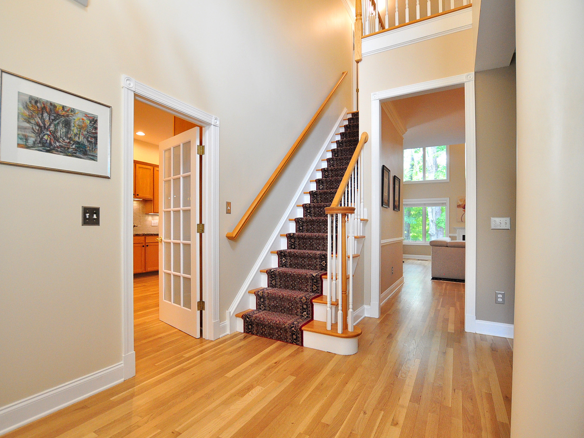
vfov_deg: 74.7
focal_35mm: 17
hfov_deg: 90.8
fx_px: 287
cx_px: 267
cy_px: 228
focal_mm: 10
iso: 1000
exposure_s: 1/80
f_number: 4
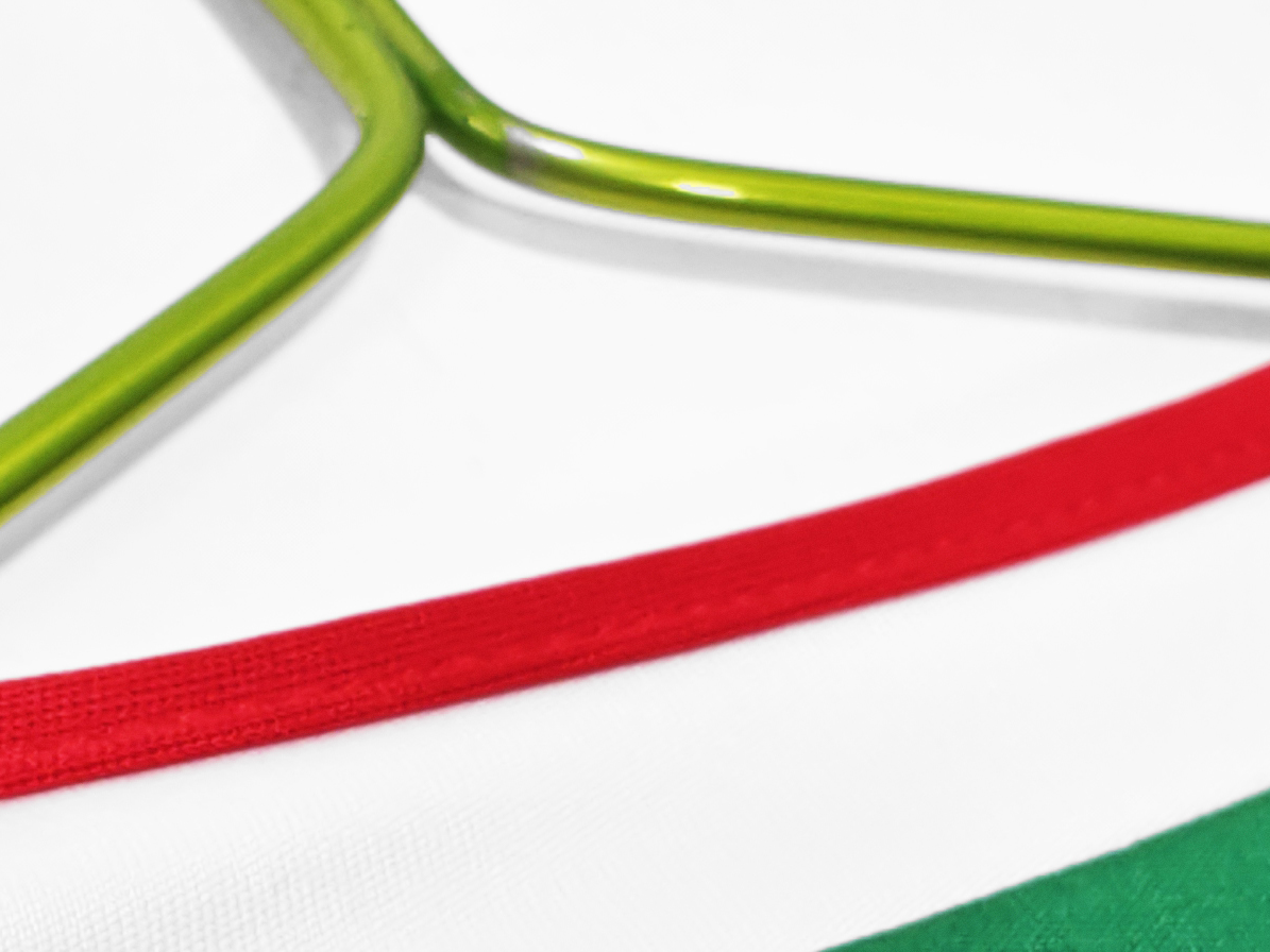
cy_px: 818
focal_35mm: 77
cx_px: 389
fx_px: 2825
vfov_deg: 18.9
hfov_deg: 25.2
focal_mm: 2.59
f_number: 2.2
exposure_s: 1/50
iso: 138
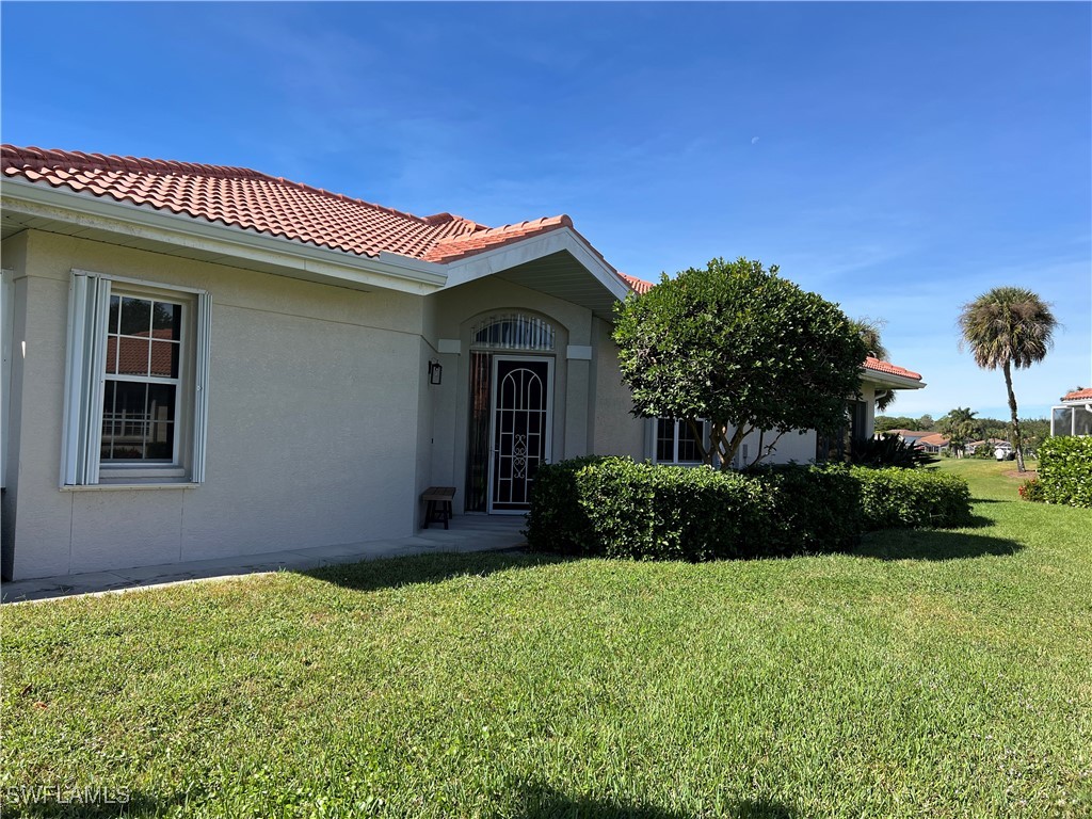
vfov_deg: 53.1
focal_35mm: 26
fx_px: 820
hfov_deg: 67.3
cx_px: 546
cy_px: 410
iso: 50
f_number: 1.5
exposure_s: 1/2994
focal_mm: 5.7
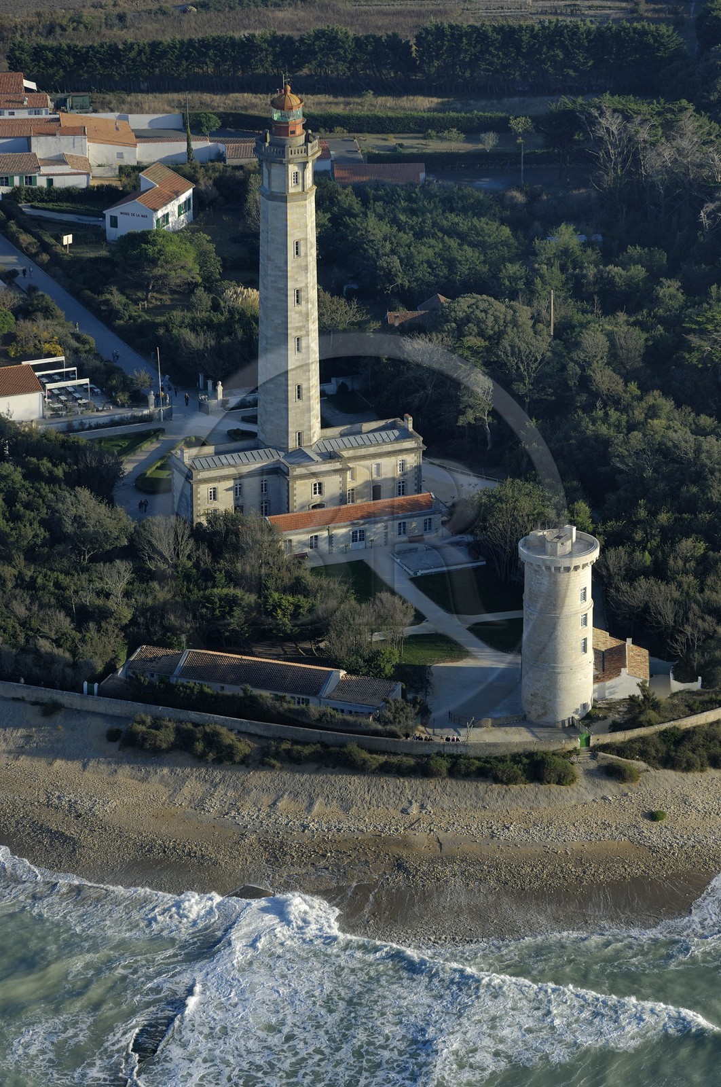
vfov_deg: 10.2
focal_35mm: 202
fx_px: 6101
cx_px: 360
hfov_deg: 6.8
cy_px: 544
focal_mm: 135
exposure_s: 1/350
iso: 100
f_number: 5
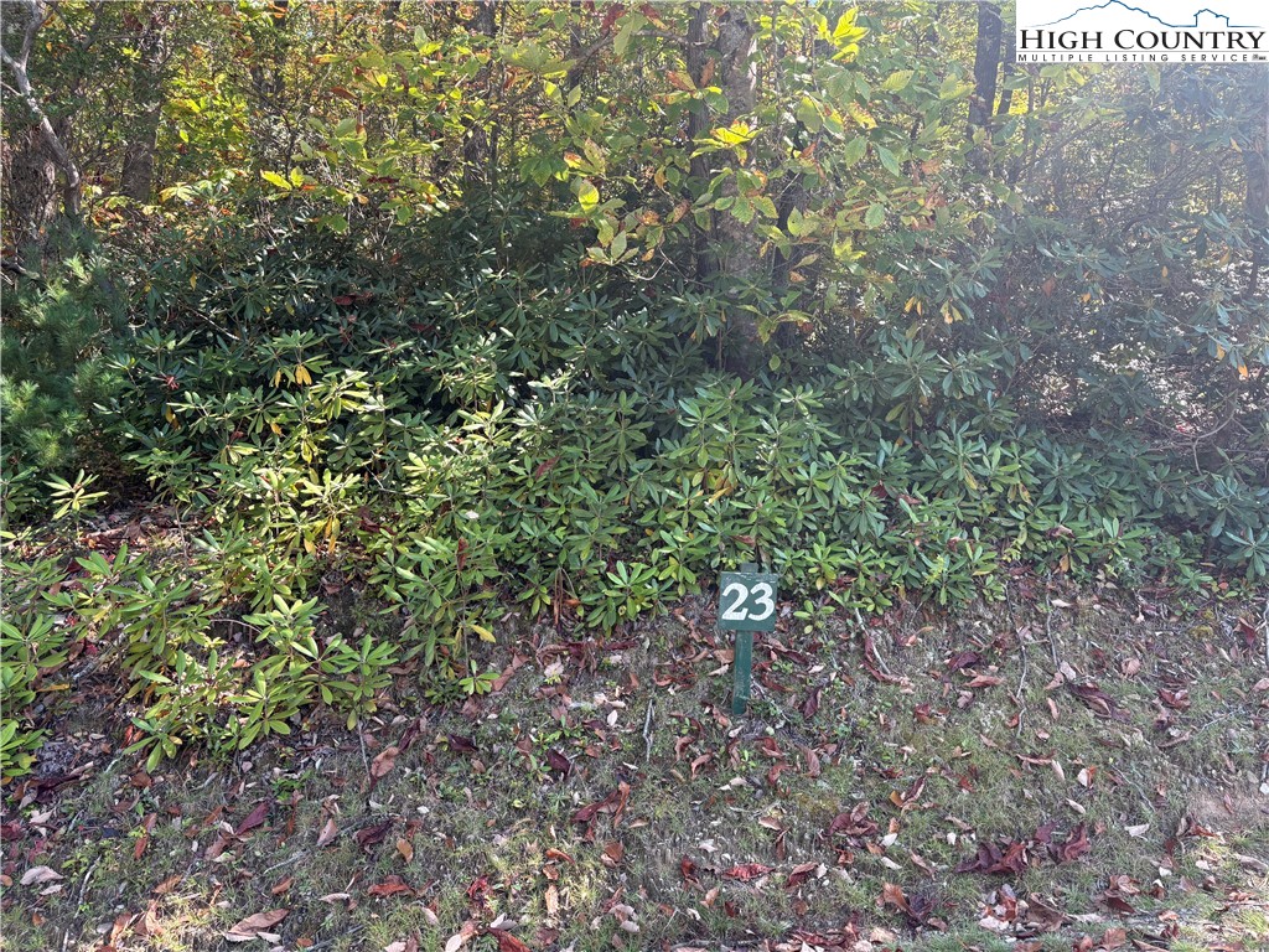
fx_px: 953
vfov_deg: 53.1
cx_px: 634
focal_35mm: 26
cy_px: 476
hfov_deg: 67.3
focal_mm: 5.96
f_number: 1.6
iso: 40
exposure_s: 1/136
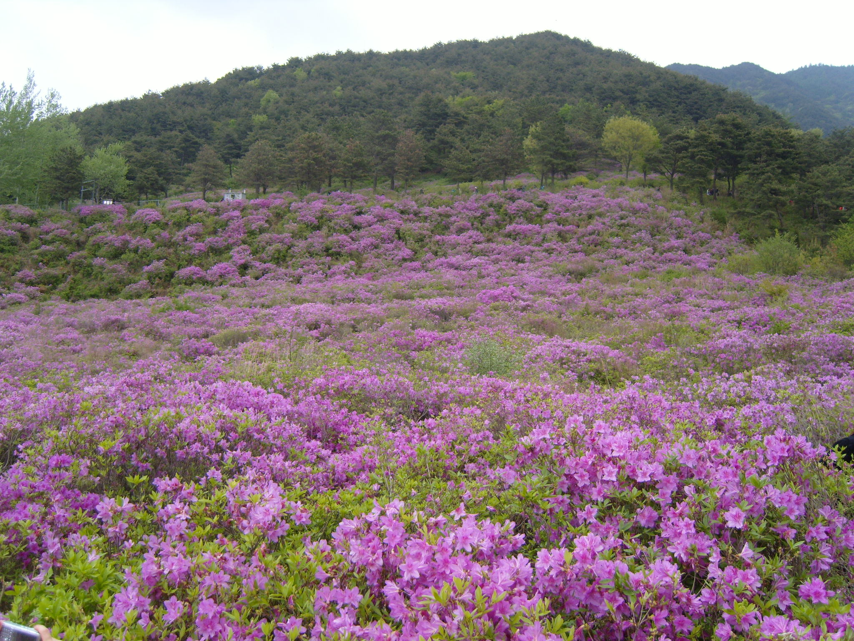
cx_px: 427
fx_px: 863
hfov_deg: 52.6
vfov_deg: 40.7
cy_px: 320
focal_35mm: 35
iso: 80
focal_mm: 7.4
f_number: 2.8
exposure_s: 1/350
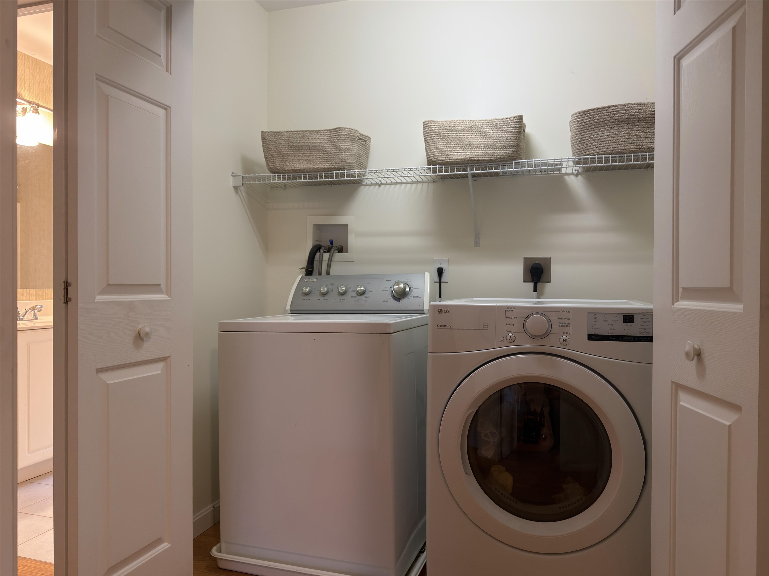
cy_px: 288
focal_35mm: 24
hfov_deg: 71.6
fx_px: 533
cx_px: 384
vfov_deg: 56.8
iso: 200
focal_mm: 6.76
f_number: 1.78
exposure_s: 1/60
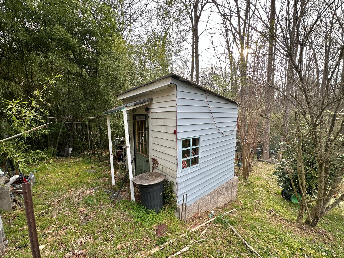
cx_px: 172
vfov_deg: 85.7
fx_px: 139
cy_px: 129
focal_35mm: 14
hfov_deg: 102.1
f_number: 2.2
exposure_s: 1/208
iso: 40
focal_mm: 2.22
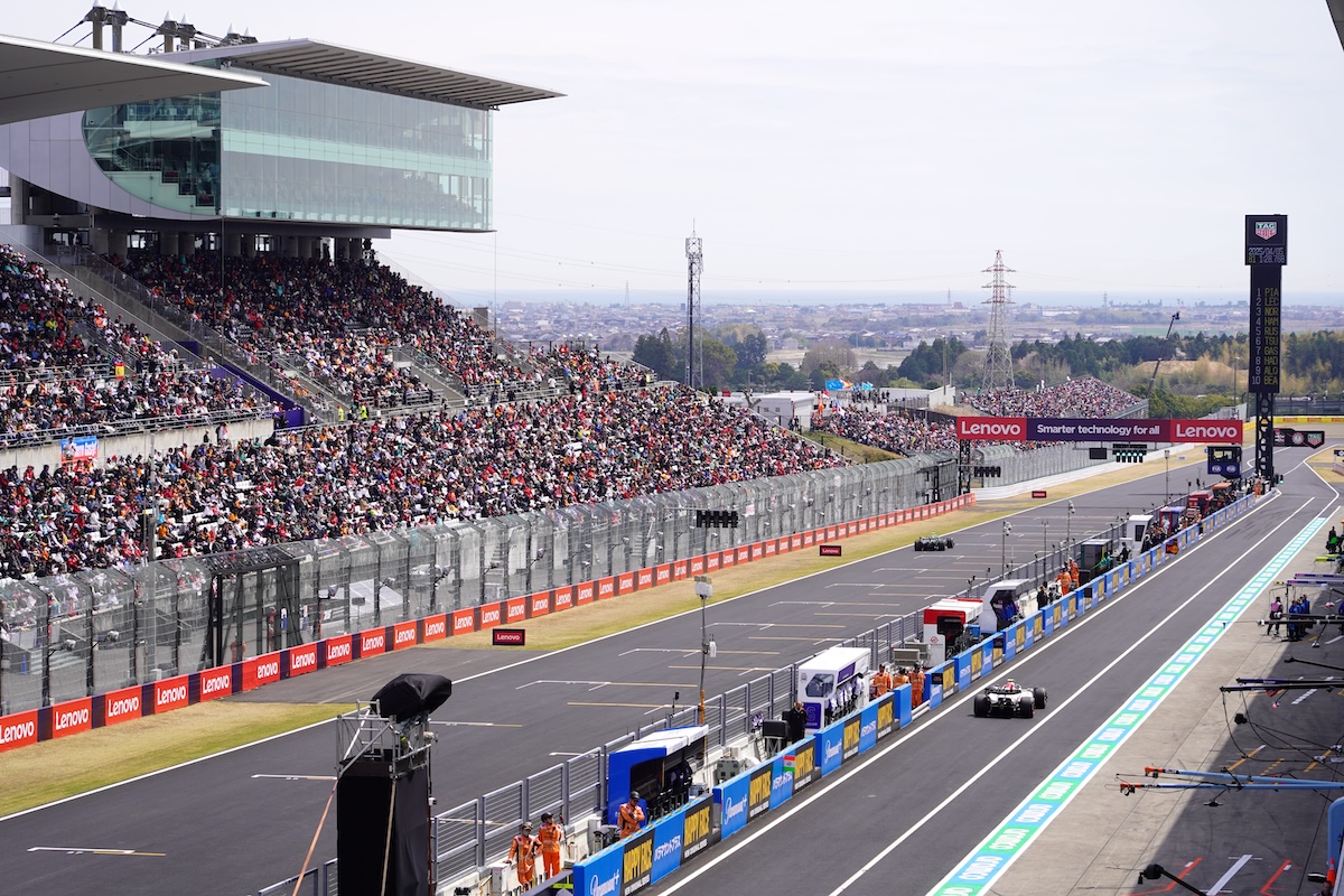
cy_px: 448
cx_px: 672
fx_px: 3509
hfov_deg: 21.7
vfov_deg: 14.6
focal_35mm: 94
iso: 100
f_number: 5
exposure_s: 1/640
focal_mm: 94
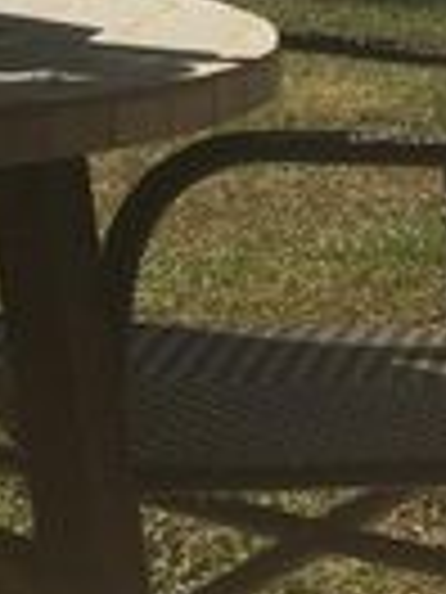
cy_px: -34
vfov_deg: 13.2
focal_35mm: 147
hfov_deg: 9.8
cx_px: -212
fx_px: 2525
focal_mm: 4.15
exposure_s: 1/2639
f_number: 2.2
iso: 32
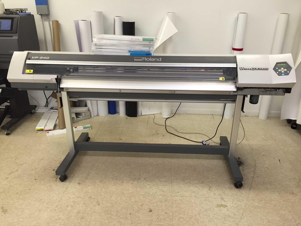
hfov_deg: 61.7
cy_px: 113
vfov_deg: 48.2
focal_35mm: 29
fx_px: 252
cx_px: 150
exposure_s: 1/30
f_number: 2.2
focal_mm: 4.15
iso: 80
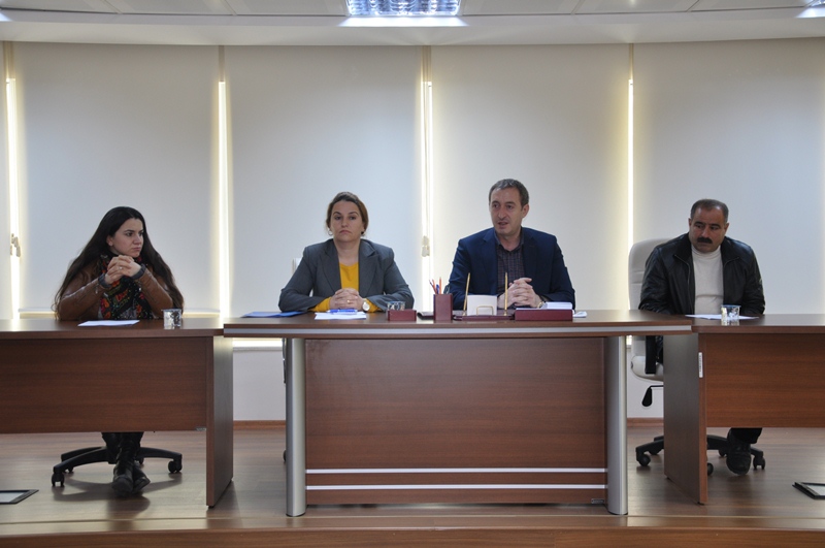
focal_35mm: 52
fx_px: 1201
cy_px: 274
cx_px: 412
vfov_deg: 25.7
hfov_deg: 37.9
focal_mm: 35
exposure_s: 1/25
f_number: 4.5
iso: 400
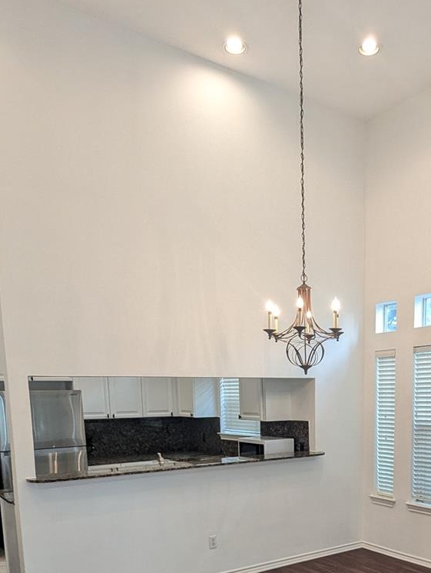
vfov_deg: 50.6
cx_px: 316
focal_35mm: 33
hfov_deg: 41.9
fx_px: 546
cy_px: 488
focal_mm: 2.35
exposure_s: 1/60
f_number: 2.2
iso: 202
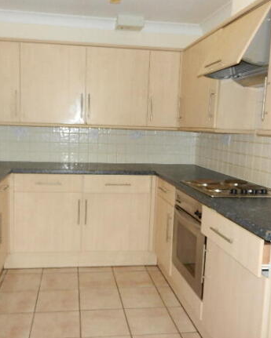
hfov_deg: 44.4
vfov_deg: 54.2
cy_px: 170
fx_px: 331
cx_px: 114
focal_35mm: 33
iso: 220
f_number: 3.5
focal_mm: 4.5
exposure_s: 1/30
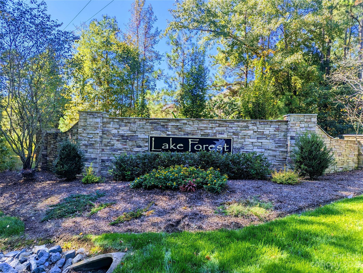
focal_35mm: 24
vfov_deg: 56.9
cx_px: 182
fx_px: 252
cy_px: 136
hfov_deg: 71.5
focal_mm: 6.81
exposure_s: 1/1019
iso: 44
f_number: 1.85
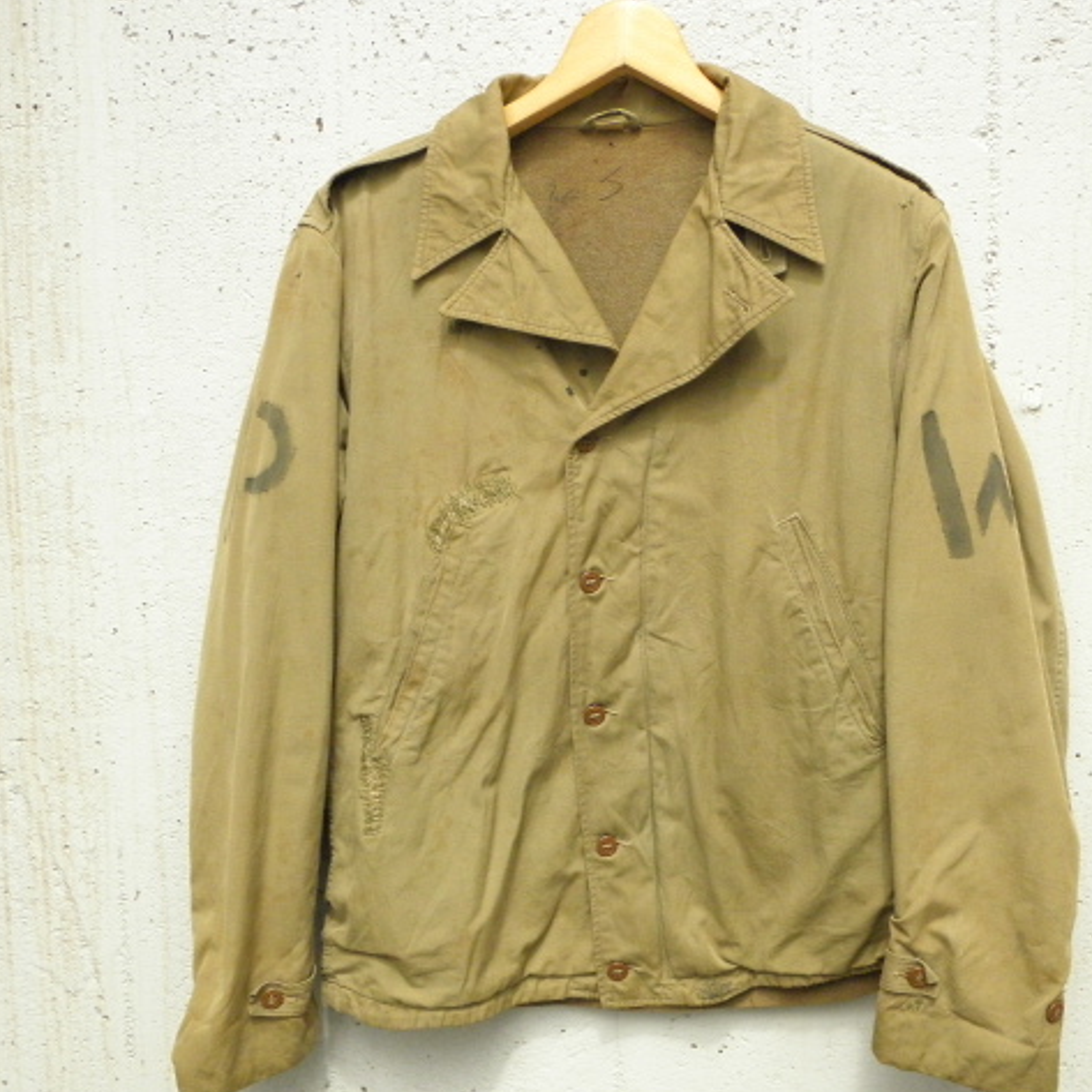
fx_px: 1749
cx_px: 637
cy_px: 552
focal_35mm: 49
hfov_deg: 34.6
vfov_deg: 34.7
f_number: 3.8
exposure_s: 1/500
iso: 400
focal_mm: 7.5
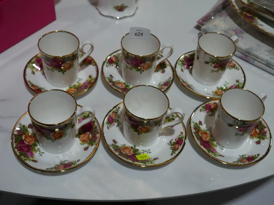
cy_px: 102
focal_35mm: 44
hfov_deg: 42.9
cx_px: 137
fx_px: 348
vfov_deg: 32.9
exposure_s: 1/125
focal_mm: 22
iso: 200
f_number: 5
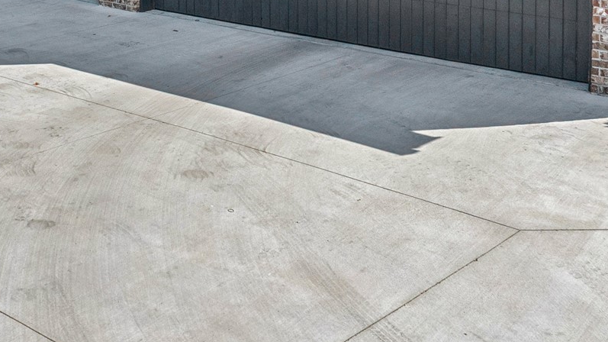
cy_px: -153
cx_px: 99
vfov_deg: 17.4
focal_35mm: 63
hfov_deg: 32.2
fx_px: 1015
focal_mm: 12.3
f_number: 2.8
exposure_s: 1/2000
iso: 120
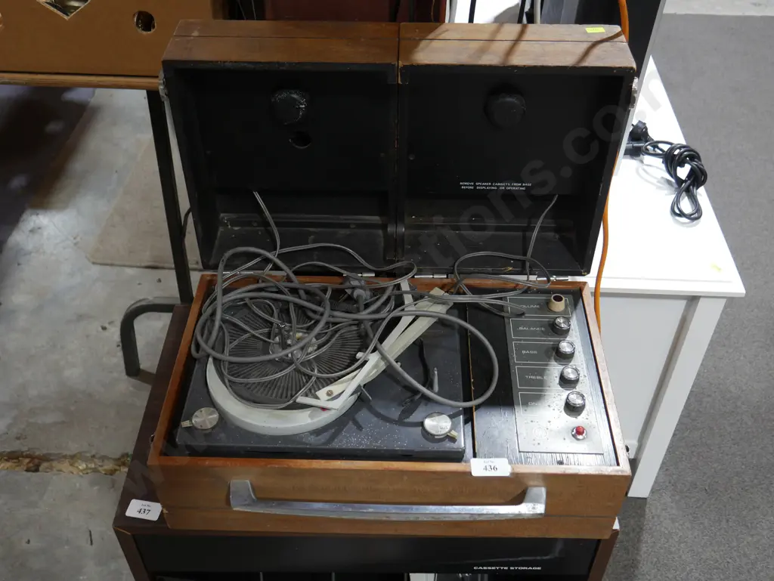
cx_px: 387
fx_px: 805
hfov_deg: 51.3
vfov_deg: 39.7
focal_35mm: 36
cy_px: 290
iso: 500
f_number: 4
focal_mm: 18
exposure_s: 1/60
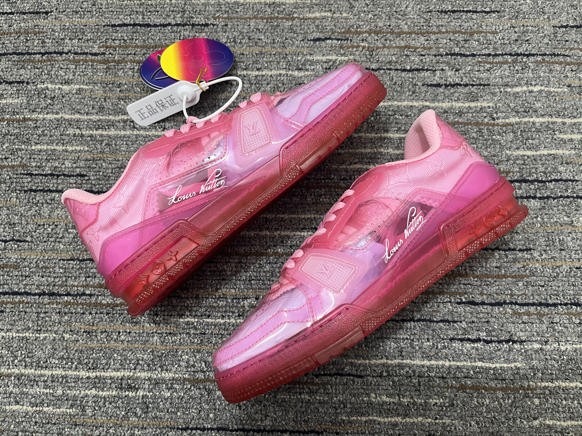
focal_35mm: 26
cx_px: 291
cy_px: 218
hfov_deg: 67.3
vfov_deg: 53.1
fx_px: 437
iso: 160
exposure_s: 1/50
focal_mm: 5.1
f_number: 1.6
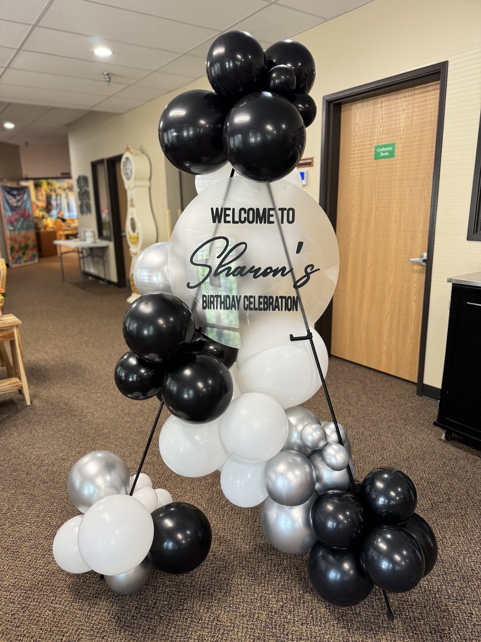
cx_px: 240
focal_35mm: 24
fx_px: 445
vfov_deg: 71.6
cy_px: 321
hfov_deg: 56.8
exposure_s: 1/60
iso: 200
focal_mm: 6.76
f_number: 1.78
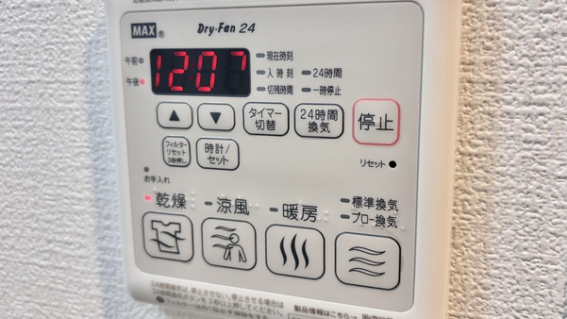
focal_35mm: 33
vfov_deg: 35.6
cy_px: 143
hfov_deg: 59.5
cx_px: 292
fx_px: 496
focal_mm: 5.96
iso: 100
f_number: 1.6
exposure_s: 1/120
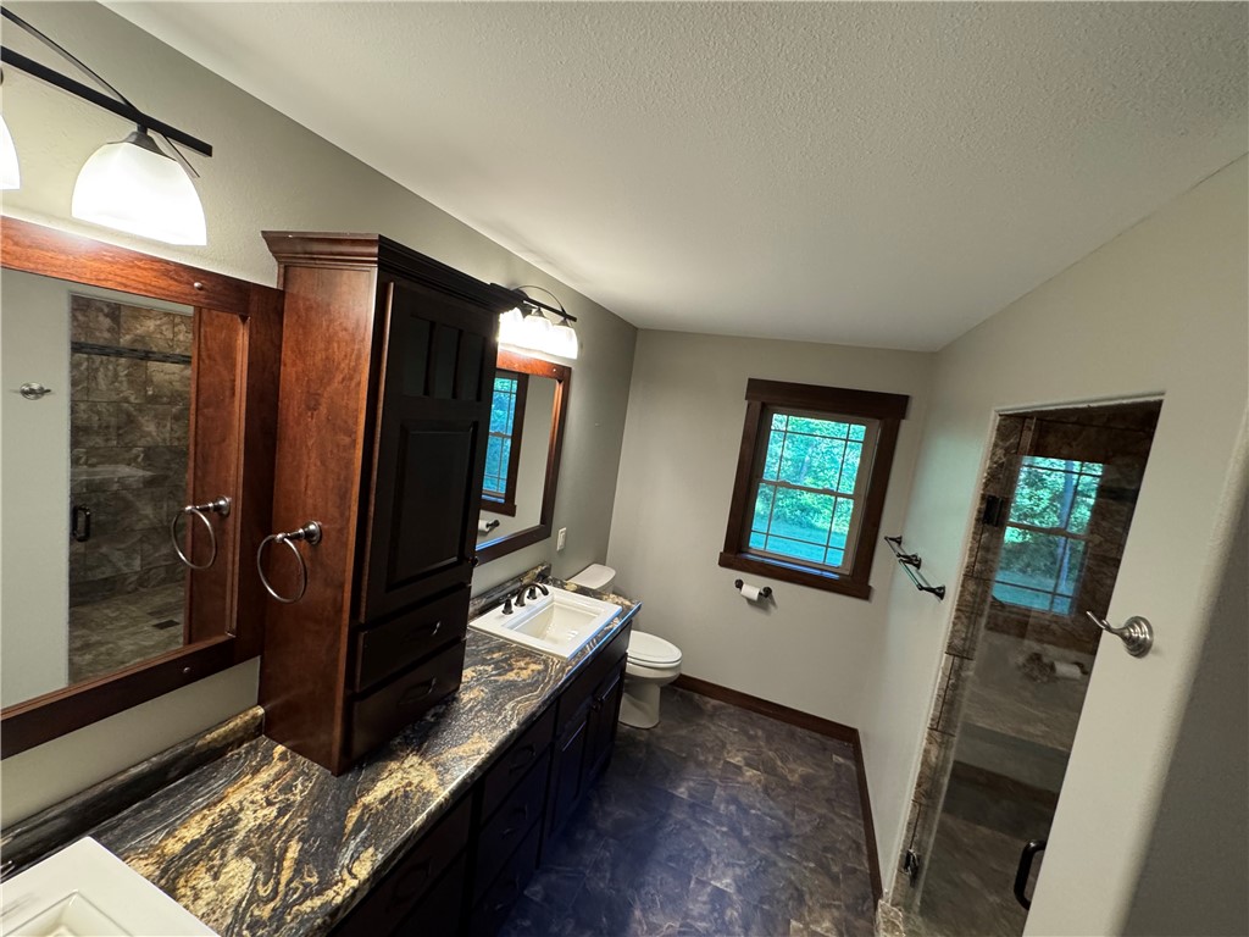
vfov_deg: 85.7
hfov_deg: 102.1
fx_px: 505
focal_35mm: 14
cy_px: 468
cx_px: 624
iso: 320
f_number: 2.2
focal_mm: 2.22
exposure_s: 1/60
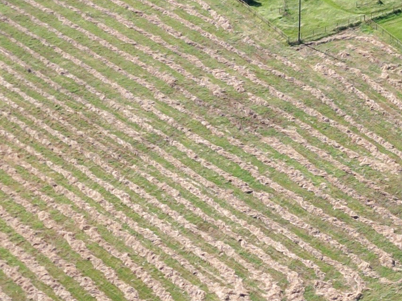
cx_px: 340
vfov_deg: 13.0
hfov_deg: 17.1
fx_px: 1324
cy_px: 209
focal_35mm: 114
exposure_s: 1/1500
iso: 100
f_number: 1.7
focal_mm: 6.72
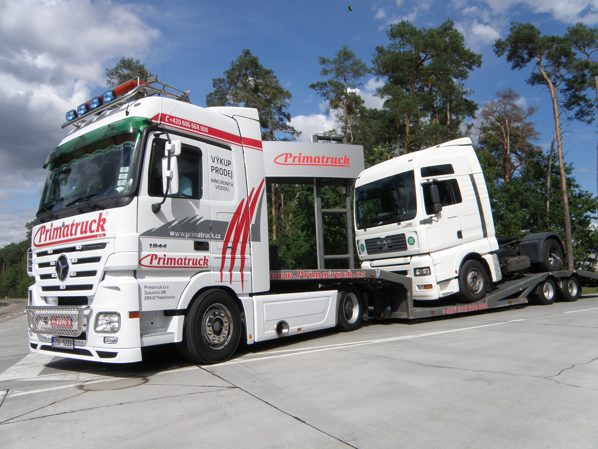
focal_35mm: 26
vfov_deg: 53.1
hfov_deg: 67.3
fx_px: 449
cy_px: 224
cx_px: 299
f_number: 5.6
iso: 64
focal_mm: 4.6
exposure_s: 1/500
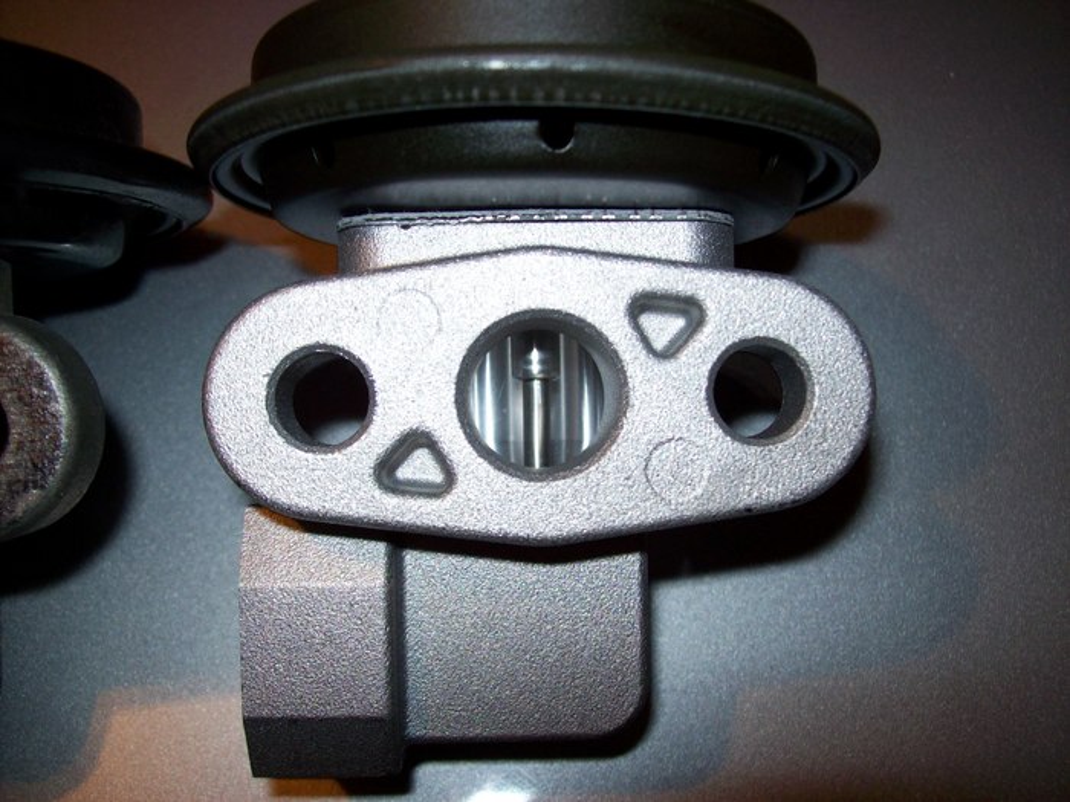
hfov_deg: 51.4
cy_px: 401
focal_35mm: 36
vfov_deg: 39.7
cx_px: 535
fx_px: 1113
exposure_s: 1/64
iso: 80
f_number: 2.7
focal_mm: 6
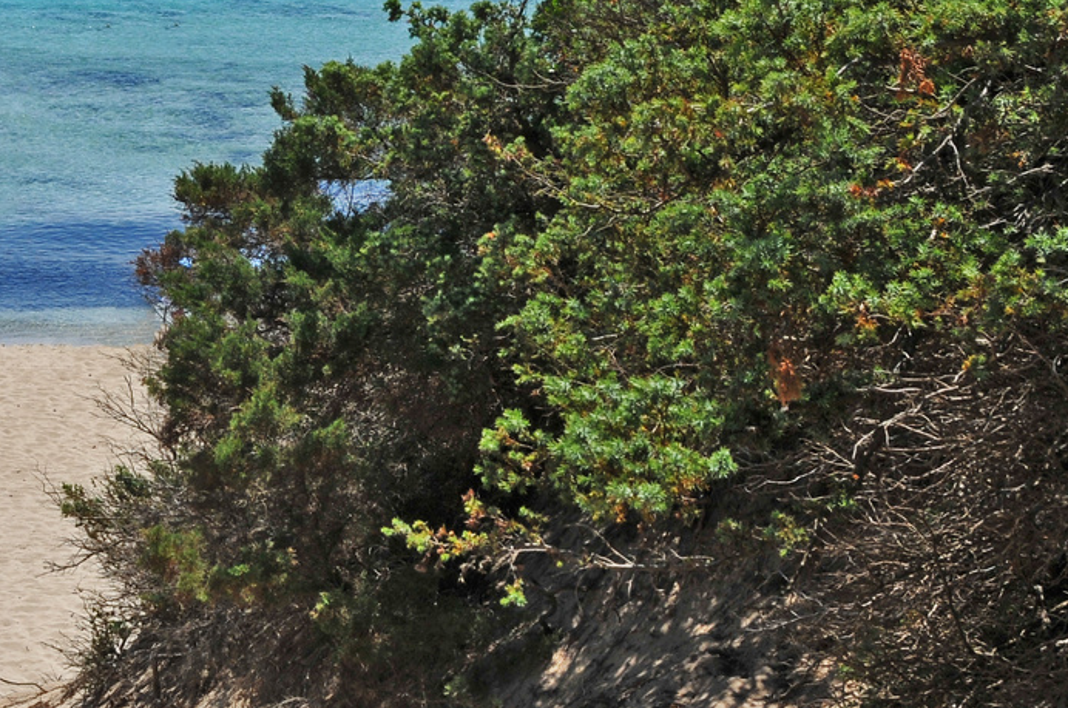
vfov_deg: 15.5
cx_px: -154
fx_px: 2606
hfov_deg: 21.7
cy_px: 265
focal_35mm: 88
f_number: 10
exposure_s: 1/400
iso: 200
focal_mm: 24
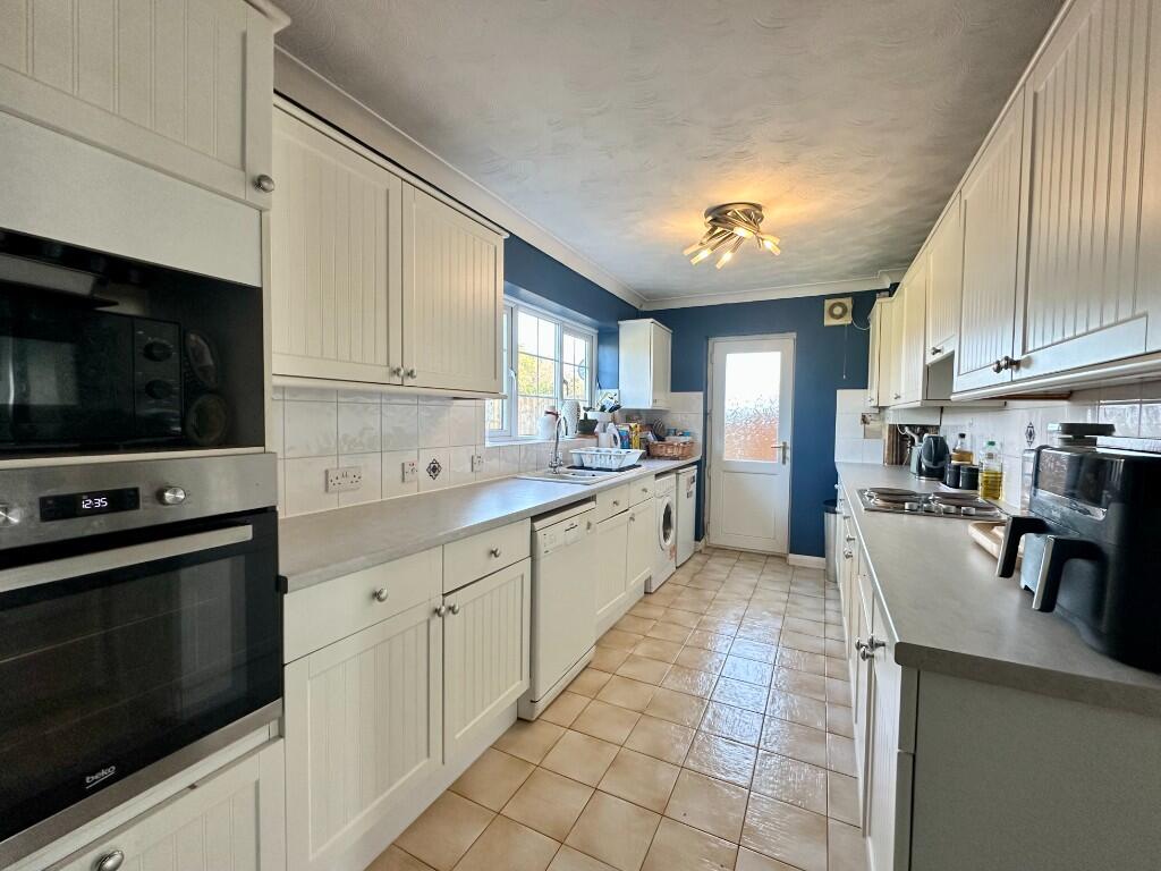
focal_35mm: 14
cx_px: 580
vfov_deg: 85.7
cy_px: 436
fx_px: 470
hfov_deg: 102.1
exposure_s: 1/99
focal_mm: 2.22
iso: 160
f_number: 2.2
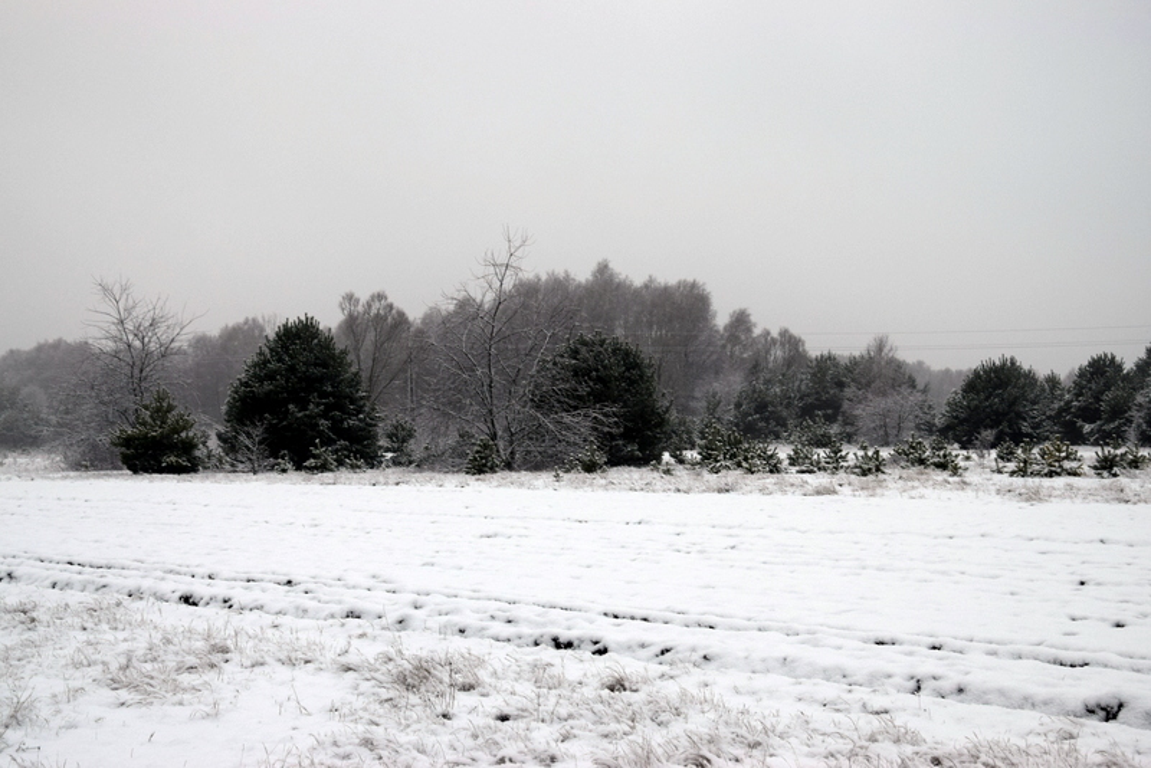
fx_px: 1679
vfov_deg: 25.8
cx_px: 576
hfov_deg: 37.8
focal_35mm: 52
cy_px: 384
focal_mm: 35
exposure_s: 1/160
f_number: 9
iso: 400
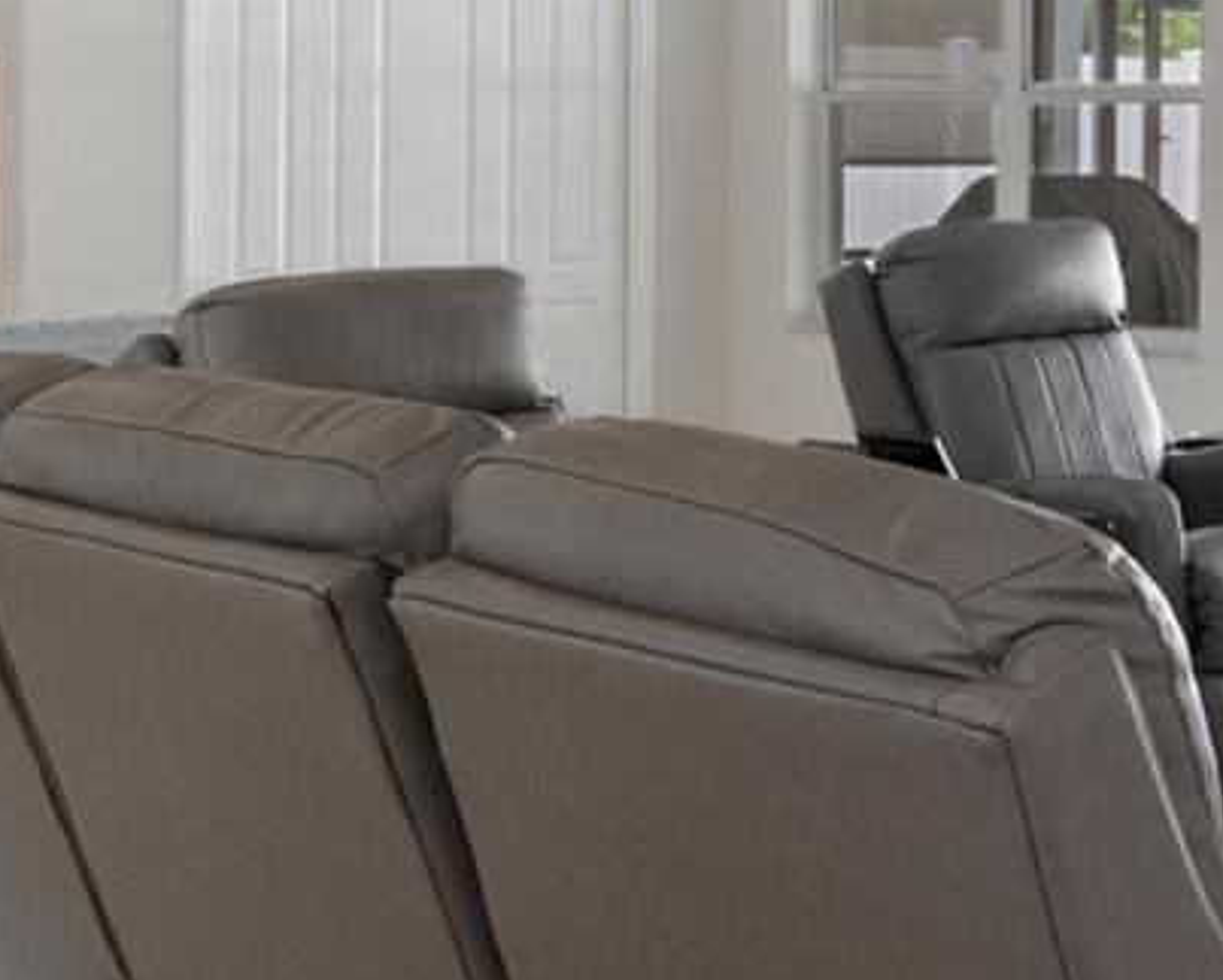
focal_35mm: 67
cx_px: 1472
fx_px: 2427
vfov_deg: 22.5
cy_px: 179
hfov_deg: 25.4
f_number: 8
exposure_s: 1/8
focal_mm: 12
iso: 320
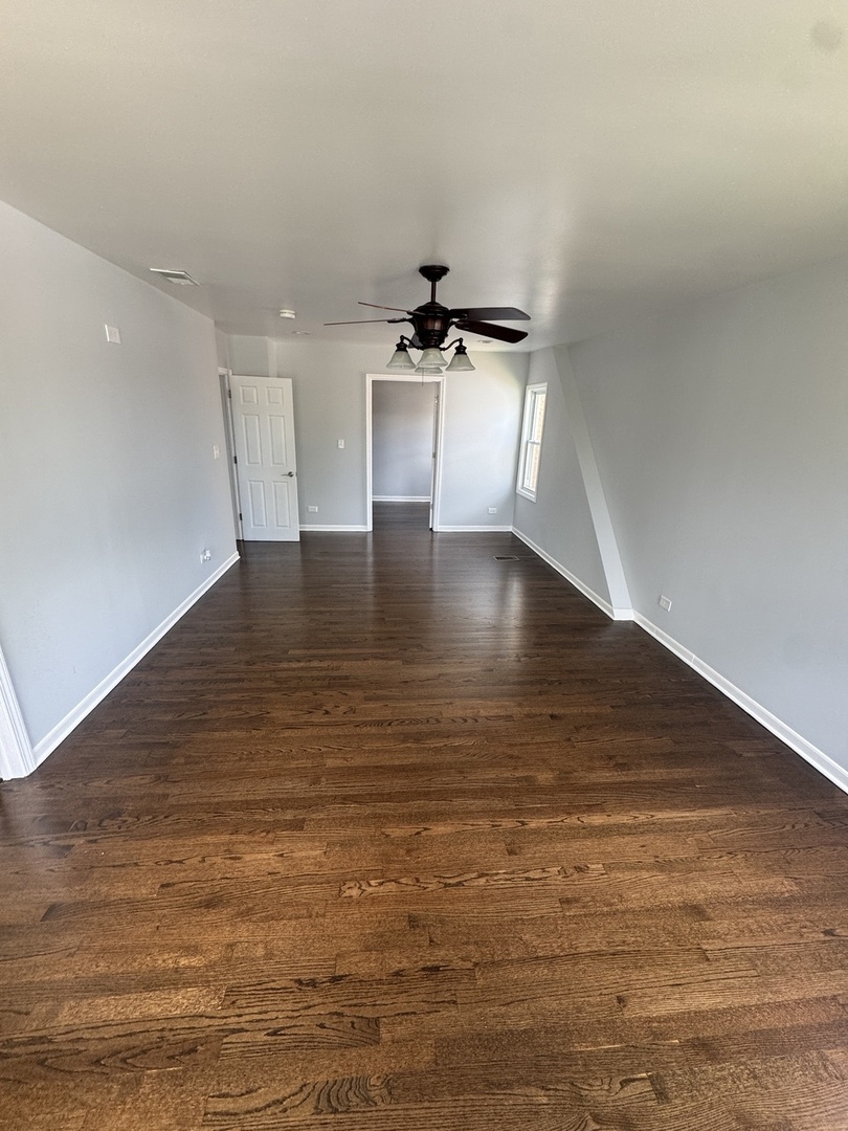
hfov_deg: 85.7
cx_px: 424
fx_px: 457
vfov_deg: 102.1
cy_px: 566
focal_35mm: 14
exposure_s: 1/120
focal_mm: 2.22
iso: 160
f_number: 2.2
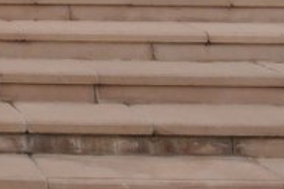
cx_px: -226
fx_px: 615
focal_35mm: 78
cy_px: -254
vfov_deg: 13.3
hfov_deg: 19.5
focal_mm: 10
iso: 800
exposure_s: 1/500
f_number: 11
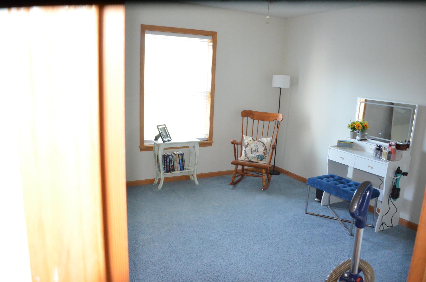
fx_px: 319
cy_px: 141
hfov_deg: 67.5
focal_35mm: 27
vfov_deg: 47.7
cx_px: 213
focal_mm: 18
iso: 3200
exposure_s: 1/60
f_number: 3.5
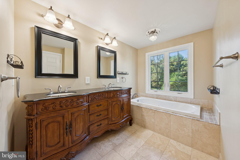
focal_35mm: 13
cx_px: 120
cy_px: 80
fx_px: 87
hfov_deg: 108.3
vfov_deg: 85.5
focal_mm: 13
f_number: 7.1
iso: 640
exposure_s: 1/50
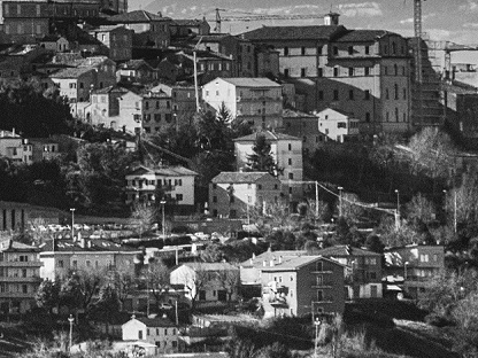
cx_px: -661
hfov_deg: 1.4
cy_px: -98
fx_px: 19153
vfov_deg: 1.1
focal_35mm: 1387
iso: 100
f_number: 8
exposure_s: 1/800
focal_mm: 300
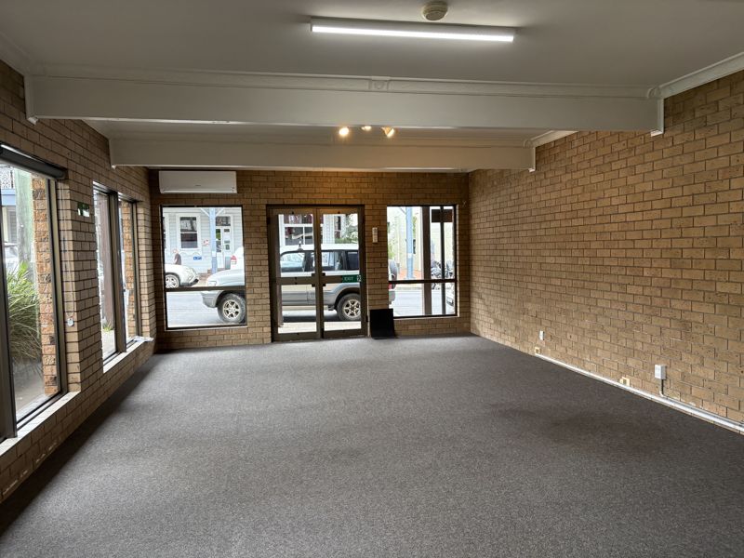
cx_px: 372
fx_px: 559
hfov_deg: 67.3
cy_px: 279
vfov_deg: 53.1
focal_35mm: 26
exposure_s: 1/230
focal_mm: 5.96
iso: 125
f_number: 1.6
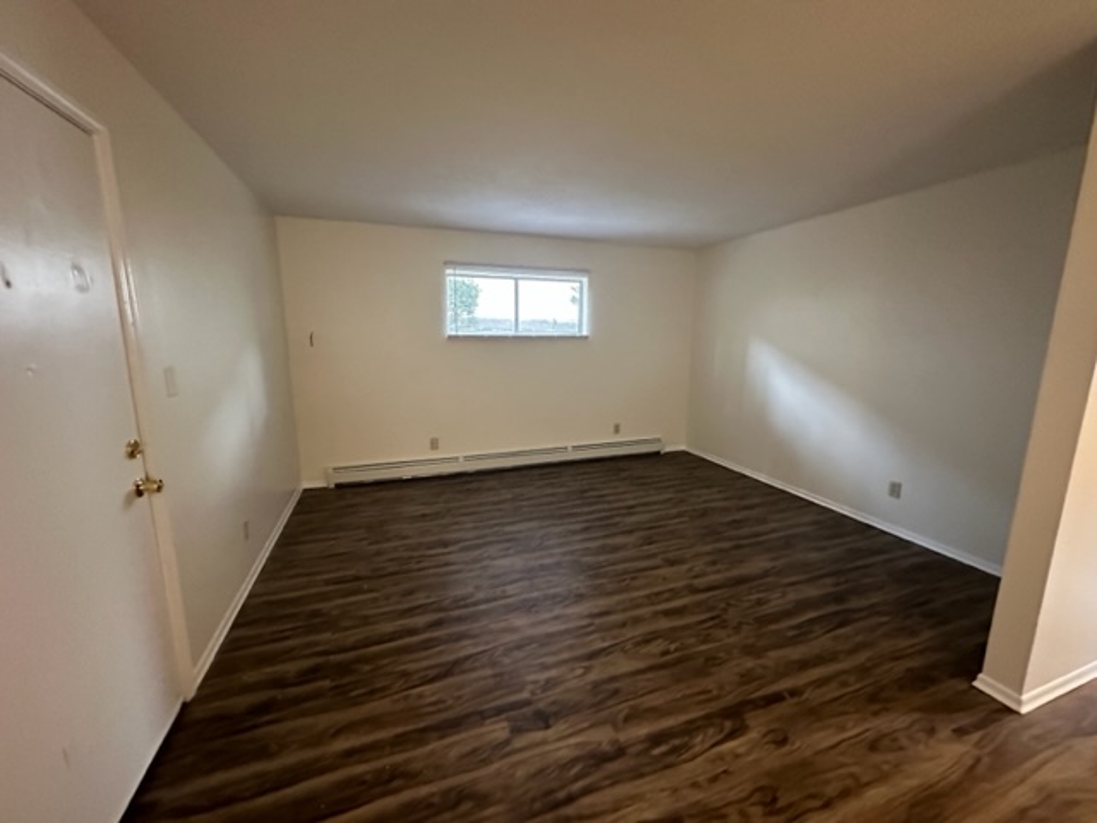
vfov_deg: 85.7
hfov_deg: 102.1
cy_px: 412
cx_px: 548
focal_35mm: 14
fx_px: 444
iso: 1000
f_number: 2.2
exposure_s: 1/60
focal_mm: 2.22
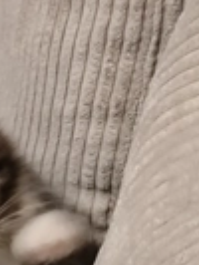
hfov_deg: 9.2
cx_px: -60
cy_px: 309
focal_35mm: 159
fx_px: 1217
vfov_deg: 12.2
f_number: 1.65
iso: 1250
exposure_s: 1/25
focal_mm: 6.19
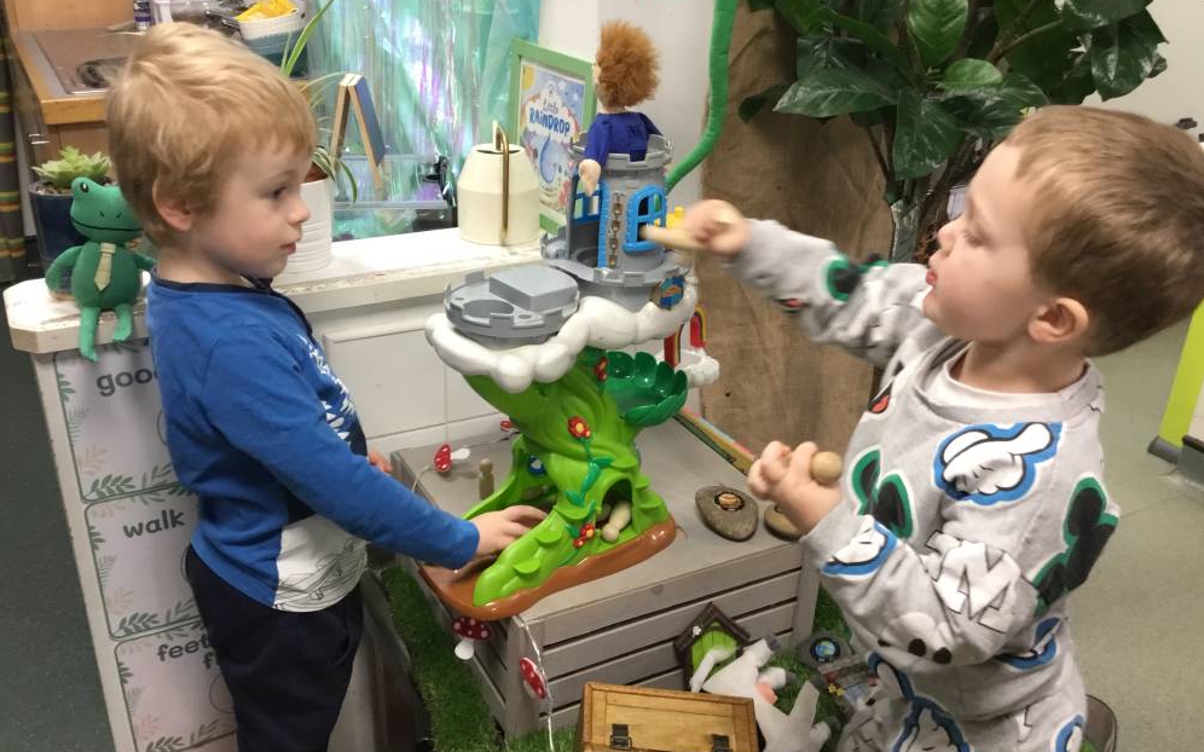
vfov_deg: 38.3
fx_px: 1083
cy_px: 403
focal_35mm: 33
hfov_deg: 58.2
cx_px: 602
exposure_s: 1/33
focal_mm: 3.3
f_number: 2.4
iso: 125
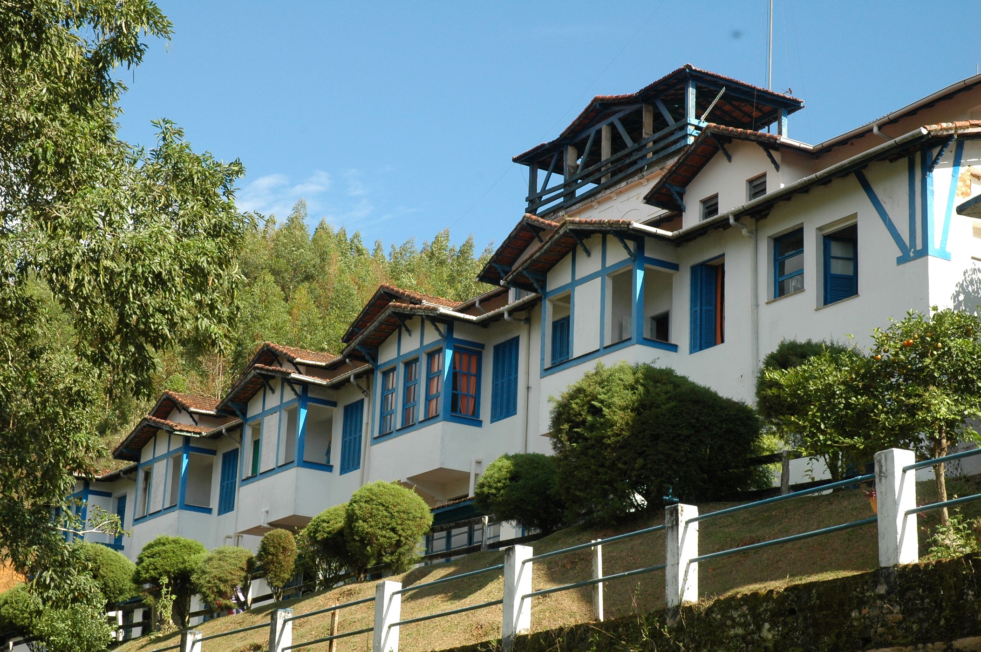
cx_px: 490
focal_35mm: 72
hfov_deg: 28.1
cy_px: 326
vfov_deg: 18.9
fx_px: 1960
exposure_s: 1/320
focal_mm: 48
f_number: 9
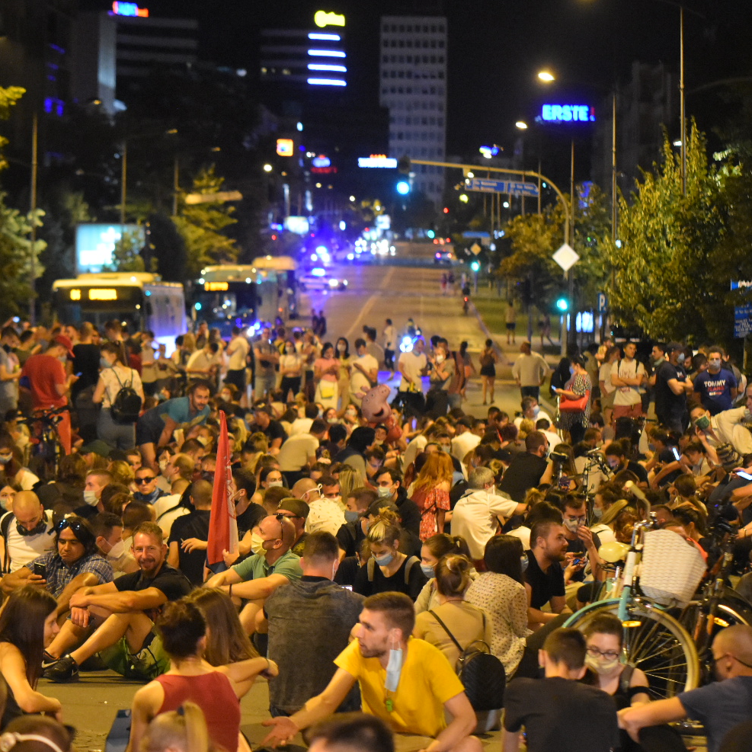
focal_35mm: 180
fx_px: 4424
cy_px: 350
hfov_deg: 9.7
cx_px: 190
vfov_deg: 9.7
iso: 4000
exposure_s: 1/100
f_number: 2.8
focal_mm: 86
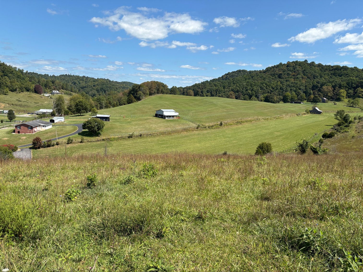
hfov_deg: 67.3
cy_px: 136
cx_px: 182
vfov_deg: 53.1
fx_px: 273
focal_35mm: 26
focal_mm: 5.96
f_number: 1.6
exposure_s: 1/2710
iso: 50
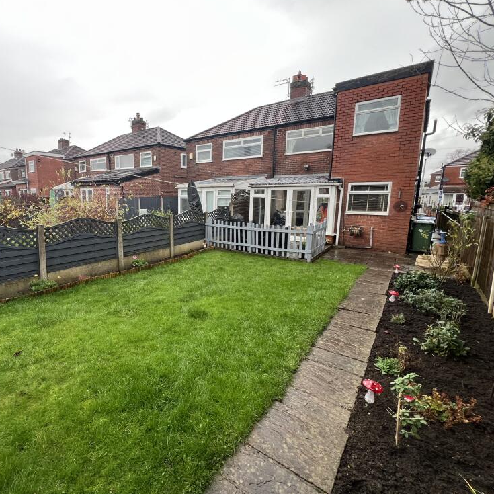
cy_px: 238
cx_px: 183
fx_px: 258
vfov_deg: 87.4
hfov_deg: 85.6
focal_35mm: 16
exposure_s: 1/99
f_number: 1.8
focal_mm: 1.57
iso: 100
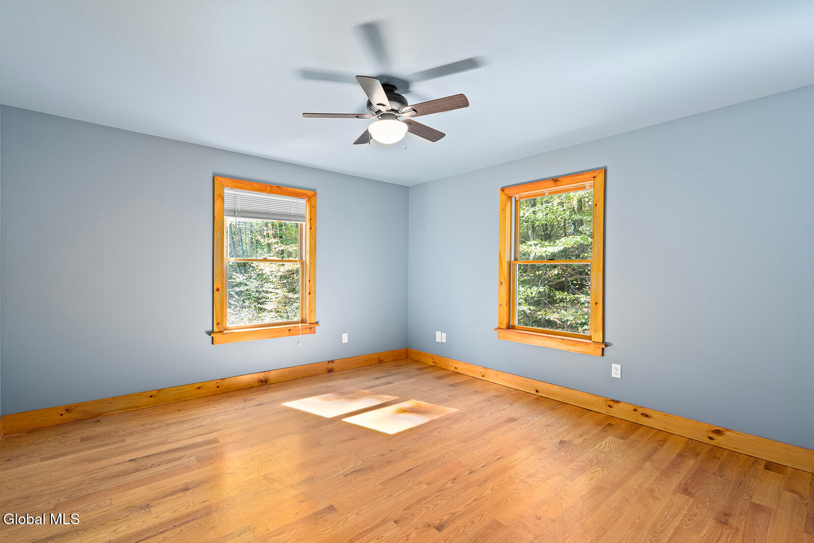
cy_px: 272
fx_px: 362
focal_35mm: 16
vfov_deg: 73.8
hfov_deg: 96.7
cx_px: 407
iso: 100
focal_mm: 16
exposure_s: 3.2
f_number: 8
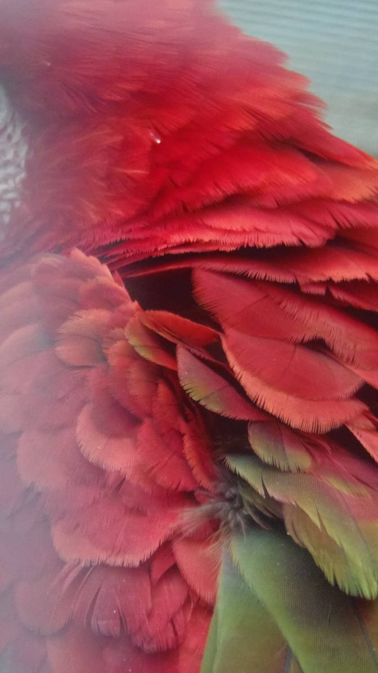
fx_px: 6291
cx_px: -32
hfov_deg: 3.4
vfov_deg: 6.1
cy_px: 337
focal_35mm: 353
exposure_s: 1/60
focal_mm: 44.9
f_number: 5.1
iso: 400
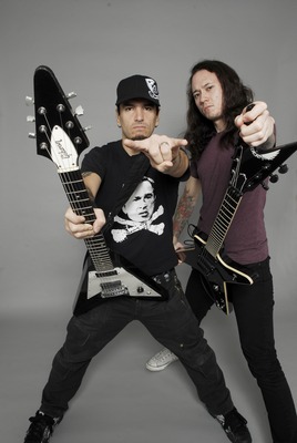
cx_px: 148
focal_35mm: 26
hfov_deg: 50.6
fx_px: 314
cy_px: 222
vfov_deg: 70.4
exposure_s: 1/60
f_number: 13
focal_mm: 17
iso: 100
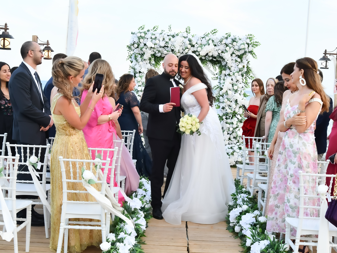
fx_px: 555
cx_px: 177
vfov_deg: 25.7
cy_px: 127
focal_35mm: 57
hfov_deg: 33.8
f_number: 8
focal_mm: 35
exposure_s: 1/160
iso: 800
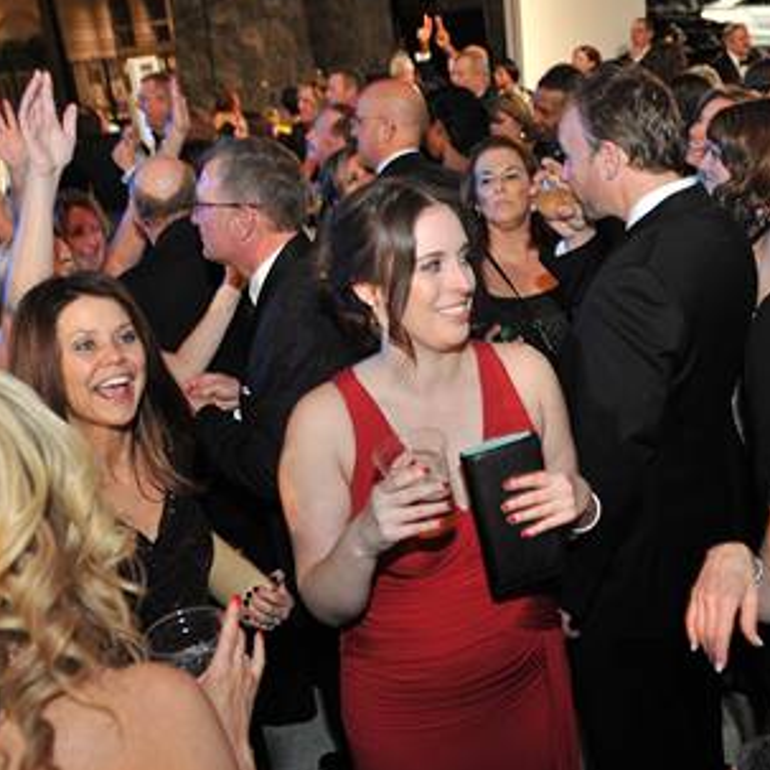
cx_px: 386
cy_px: 402
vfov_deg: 44.9
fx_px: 931
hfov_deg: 44.9
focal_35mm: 37
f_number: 3.5
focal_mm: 24
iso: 1250
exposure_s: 1/100
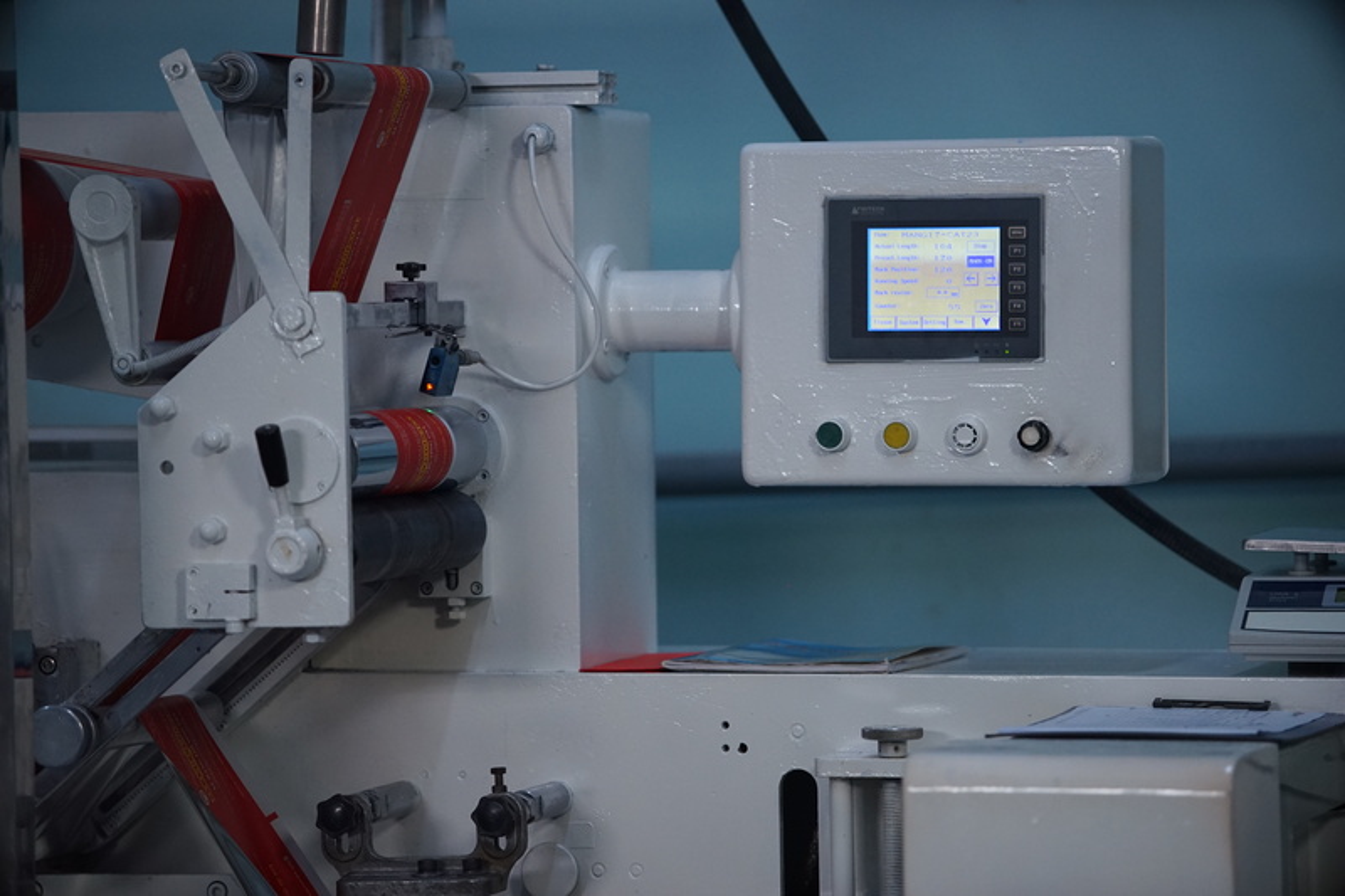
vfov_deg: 7.8
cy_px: 448
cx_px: 672
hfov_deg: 11.7
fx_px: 6536
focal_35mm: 175
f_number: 2.8
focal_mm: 175
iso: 1600
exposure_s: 1/640
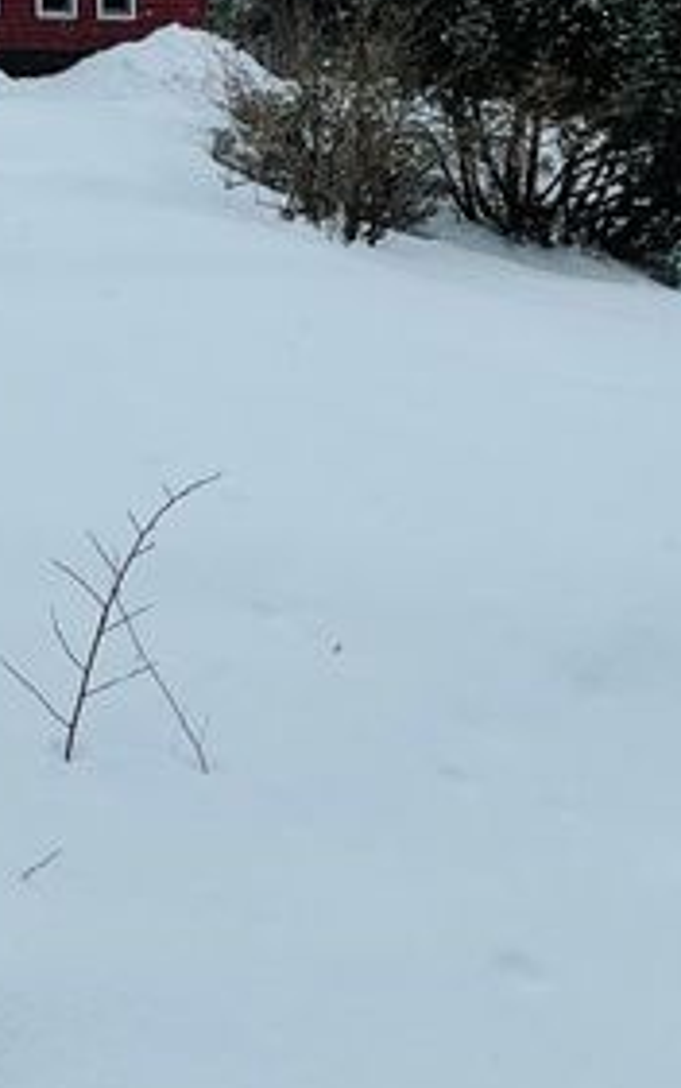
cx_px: -205
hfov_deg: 16.9
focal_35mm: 73
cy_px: 176
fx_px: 2164
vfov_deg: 27.5
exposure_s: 1/691
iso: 16
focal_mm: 3
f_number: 1.8
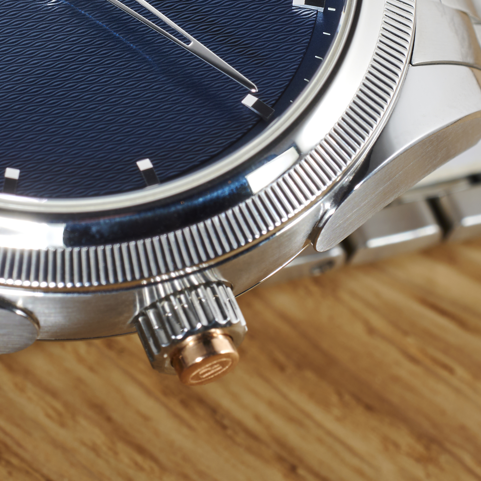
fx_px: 3726
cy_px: -2
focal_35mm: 237
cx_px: 38
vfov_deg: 7.4
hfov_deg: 7.4
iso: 100
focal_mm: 60
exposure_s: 1/160
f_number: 13
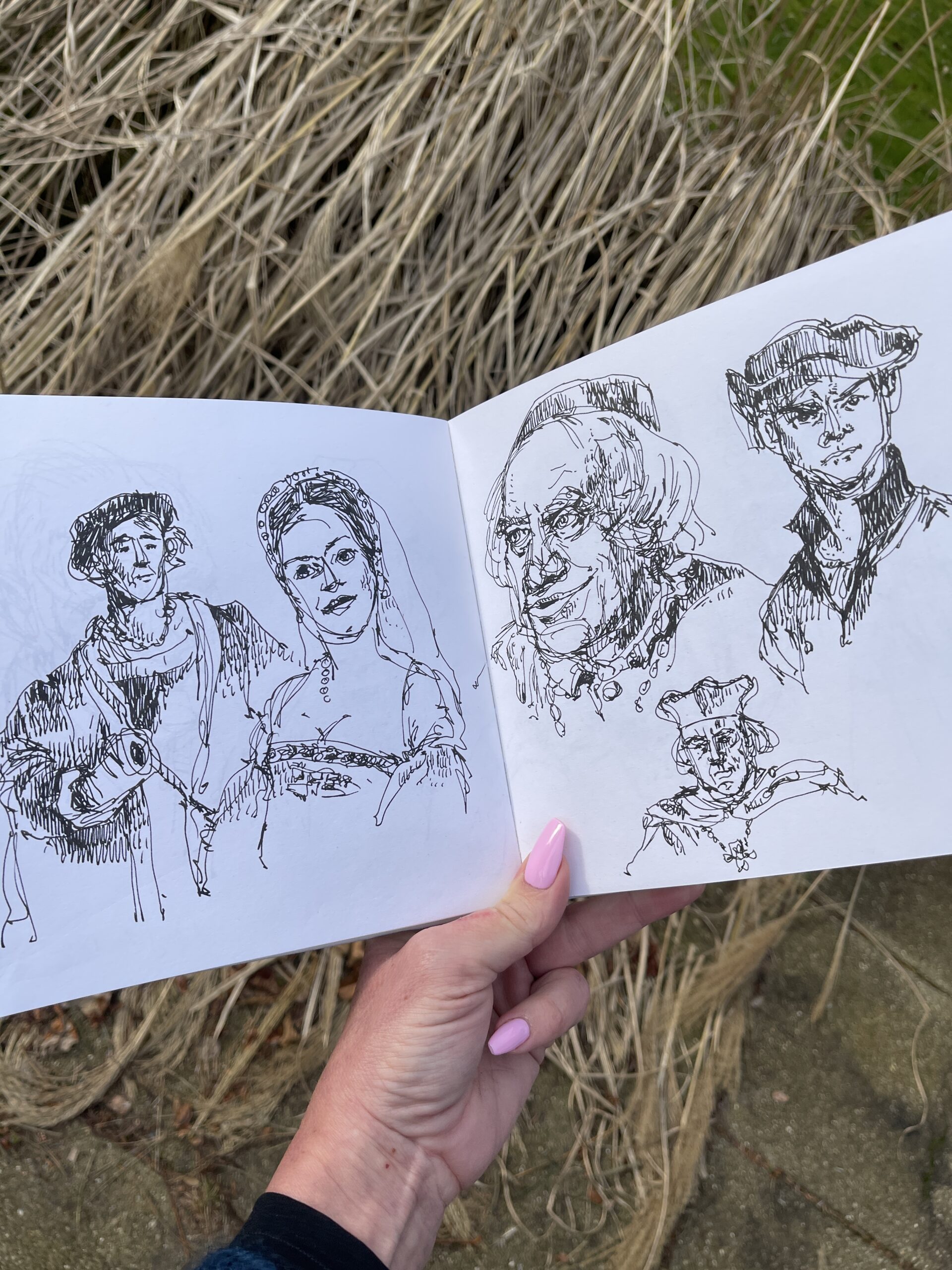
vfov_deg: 69.4
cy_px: 635
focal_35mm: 25
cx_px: 476
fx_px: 917
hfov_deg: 54.9
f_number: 1.6
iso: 32
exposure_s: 1/2786
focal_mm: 5.1
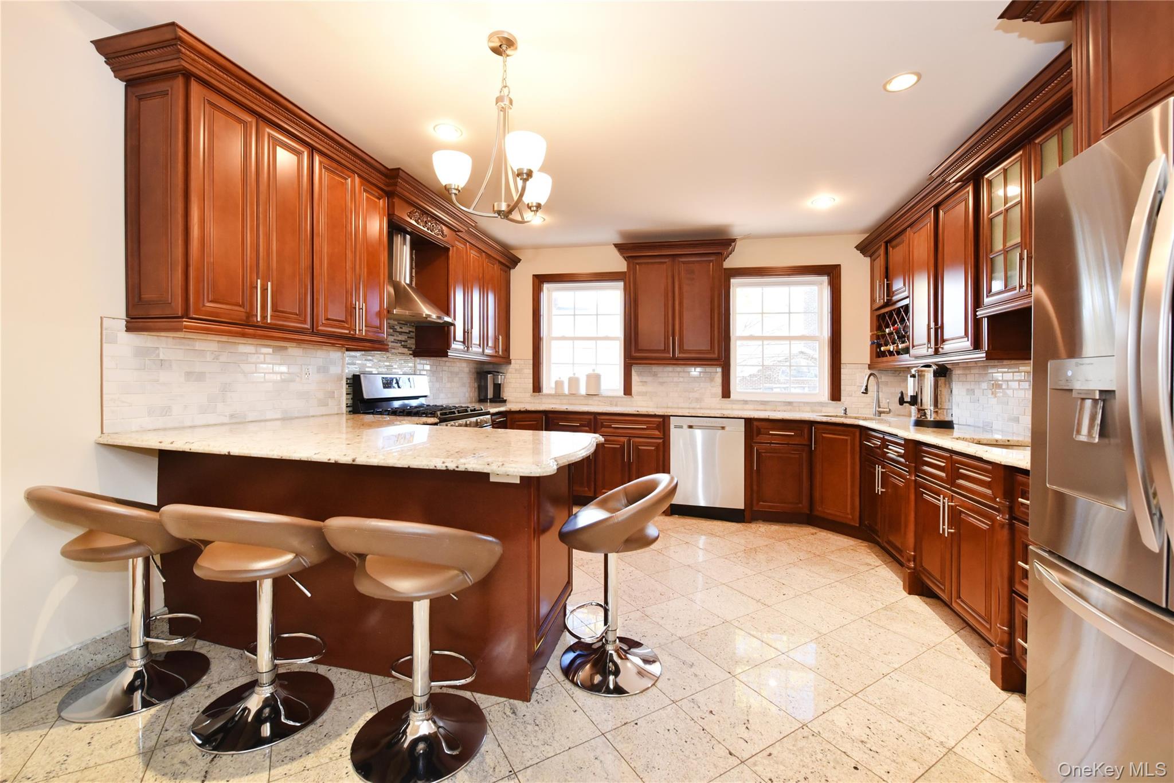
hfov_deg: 104.2
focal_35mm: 14
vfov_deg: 81.2
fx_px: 457
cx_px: 587
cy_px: 392
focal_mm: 14
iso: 2000
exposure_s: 1/80
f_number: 6.3
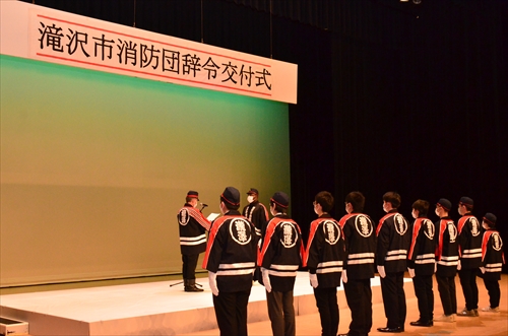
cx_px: 254
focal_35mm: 45
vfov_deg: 29.7
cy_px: 168
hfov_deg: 43.7
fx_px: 634
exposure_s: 1/250
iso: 4000
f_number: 6.3
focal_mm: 30
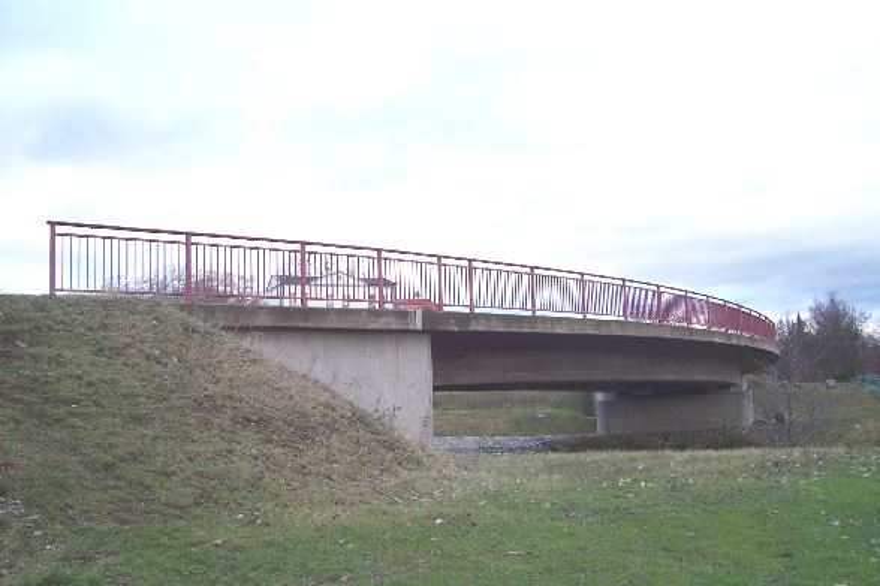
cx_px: 440
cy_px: 293
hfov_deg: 55.8
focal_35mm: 34
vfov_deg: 38.9
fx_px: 831
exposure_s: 1/180
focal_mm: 5.6
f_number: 2.7
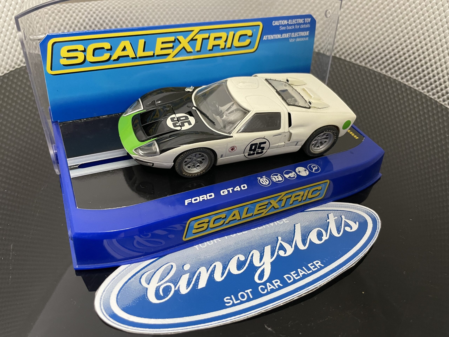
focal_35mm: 26
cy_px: 168
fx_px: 337
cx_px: 224
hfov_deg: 67.3
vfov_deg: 53.1
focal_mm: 4.2
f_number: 1.6
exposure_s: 1/40
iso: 400
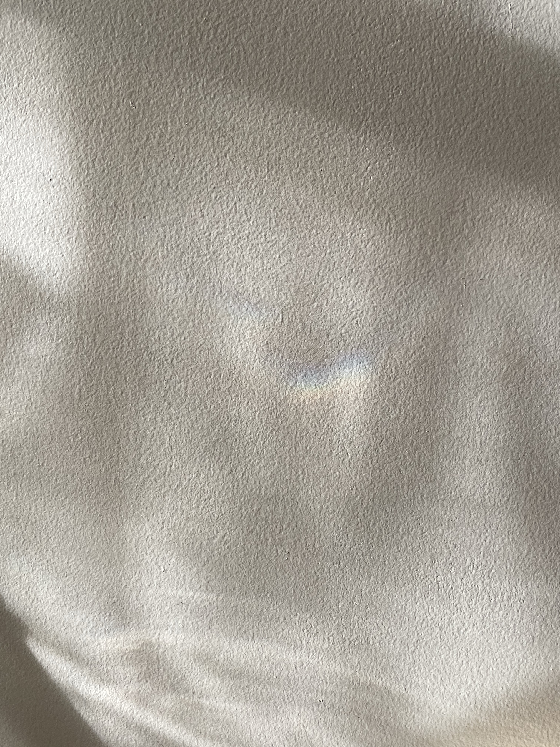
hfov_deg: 53.1
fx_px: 561
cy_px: 374
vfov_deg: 67.3
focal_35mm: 26
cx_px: 280
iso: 32
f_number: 1.6
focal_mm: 4.2
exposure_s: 1/144
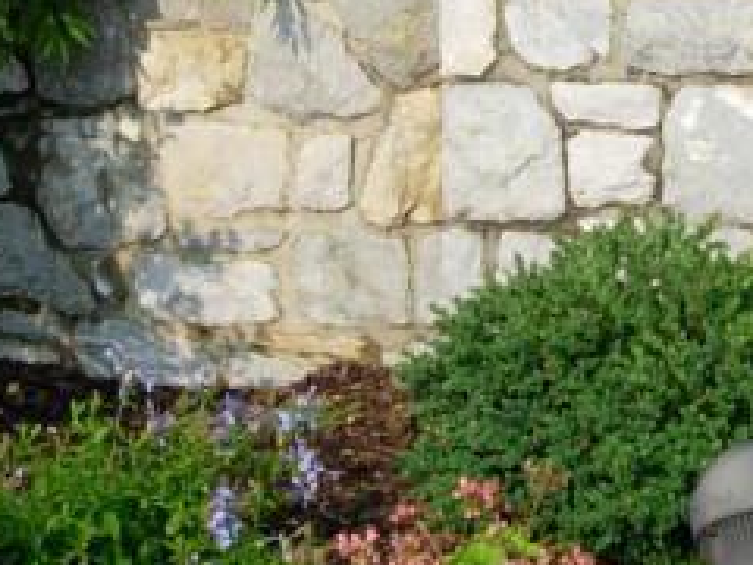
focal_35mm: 162
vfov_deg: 9.1
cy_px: 38
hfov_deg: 12.0
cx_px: 831
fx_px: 3524
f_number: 4.8
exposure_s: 1/456
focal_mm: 7.8
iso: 64
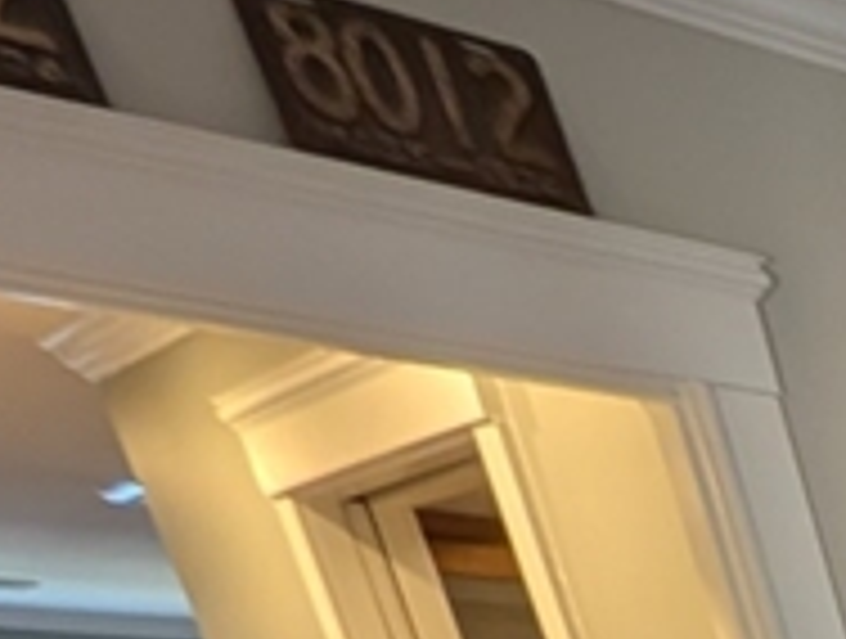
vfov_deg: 13.8
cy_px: 1629
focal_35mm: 65
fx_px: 1593
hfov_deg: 13.5
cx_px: 2228
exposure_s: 1/24
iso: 98
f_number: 1.95
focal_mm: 2.23
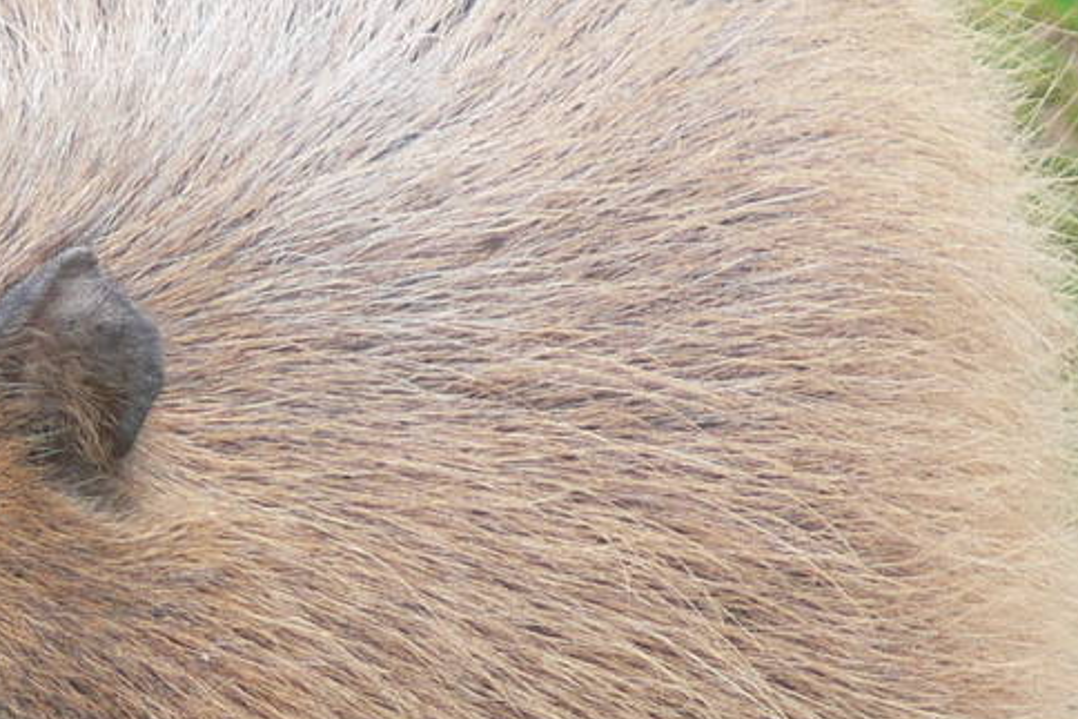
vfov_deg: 1.0
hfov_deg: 1.4
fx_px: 43220
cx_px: -134
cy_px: 764
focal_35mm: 1443
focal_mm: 88.8
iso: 80
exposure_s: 1/80
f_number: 4
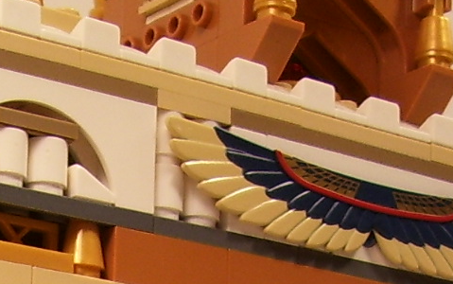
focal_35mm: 154
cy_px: 670
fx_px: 1902
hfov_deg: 13.4
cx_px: -24
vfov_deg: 7.9
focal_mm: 5.6
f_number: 2.7
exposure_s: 1/90
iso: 80
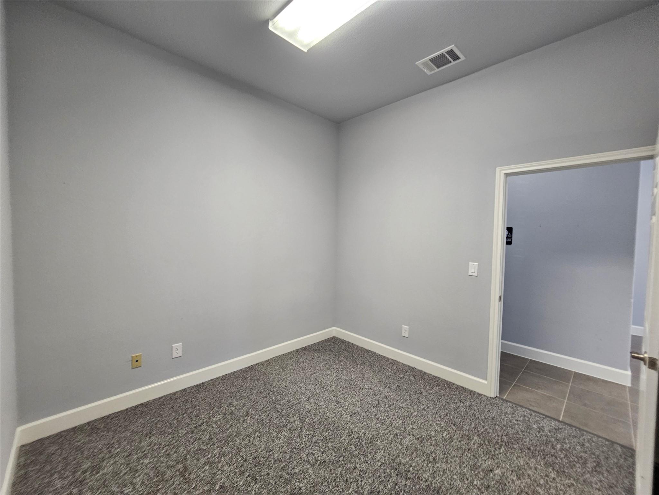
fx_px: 247
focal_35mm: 13
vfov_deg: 89.9
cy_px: 248
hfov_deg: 106.2
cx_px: 330
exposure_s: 1/60
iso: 160
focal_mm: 2.2
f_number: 2.2
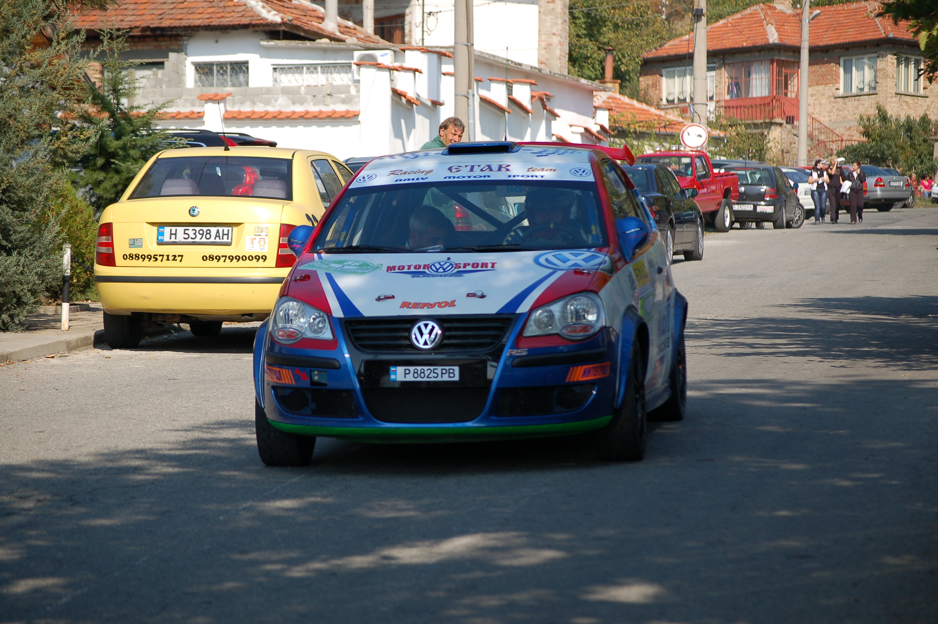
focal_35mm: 147
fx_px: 3827
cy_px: 312
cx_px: 469
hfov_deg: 14.0
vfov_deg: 9.3
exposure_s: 1/1000
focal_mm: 98
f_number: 4.5
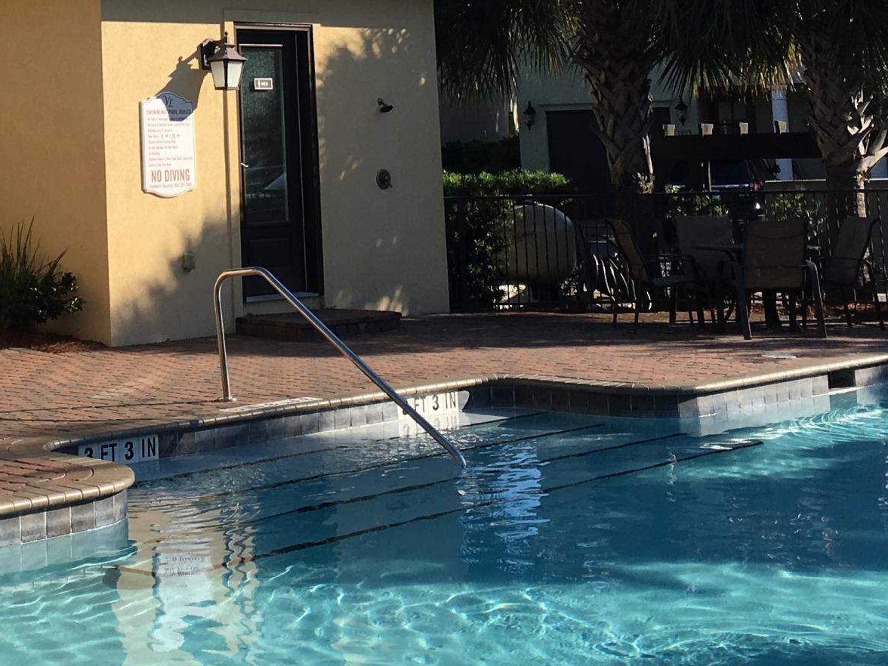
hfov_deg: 25.6
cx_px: 109
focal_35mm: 74
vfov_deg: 19.1
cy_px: -77
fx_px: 1898
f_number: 2.2
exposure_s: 1/1261
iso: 25
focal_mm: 4.15
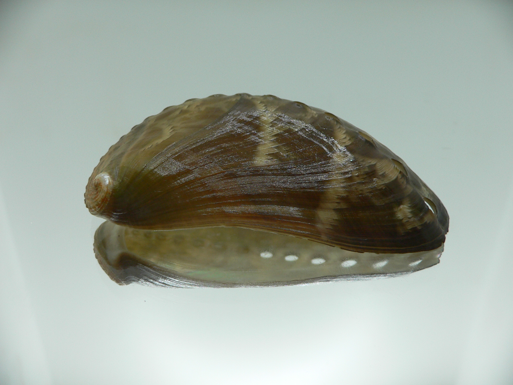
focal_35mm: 35
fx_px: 519
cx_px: 256
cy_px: 192
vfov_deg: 40.7
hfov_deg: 52.6
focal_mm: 4.6
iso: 80
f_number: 2.8
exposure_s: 1/80
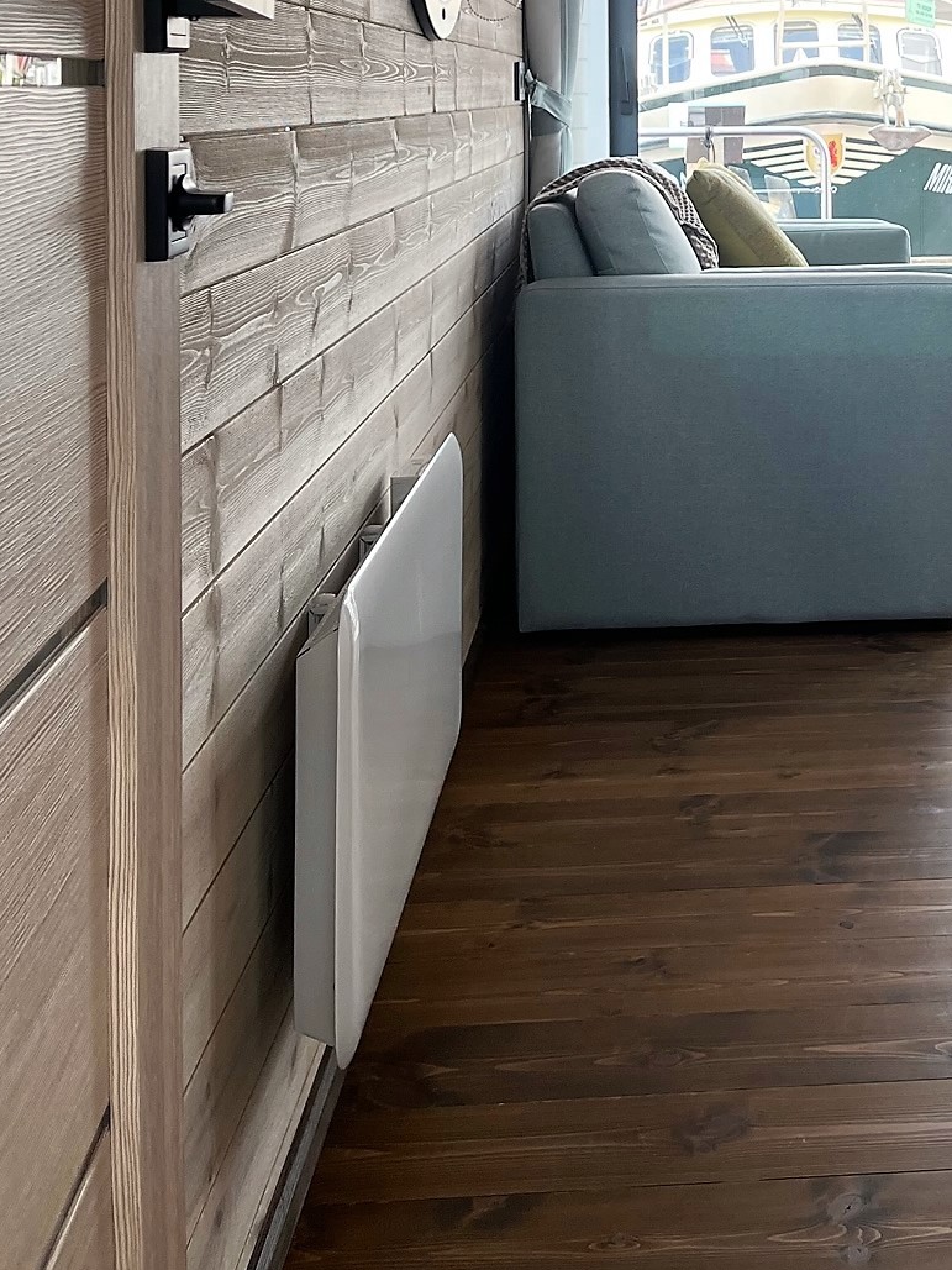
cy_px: 98
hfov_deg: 27.8
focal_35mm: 51
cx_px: 804
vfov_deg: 35.1
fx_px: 1870
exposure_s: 1/121
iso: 80
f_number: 1.6
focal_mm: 5.1
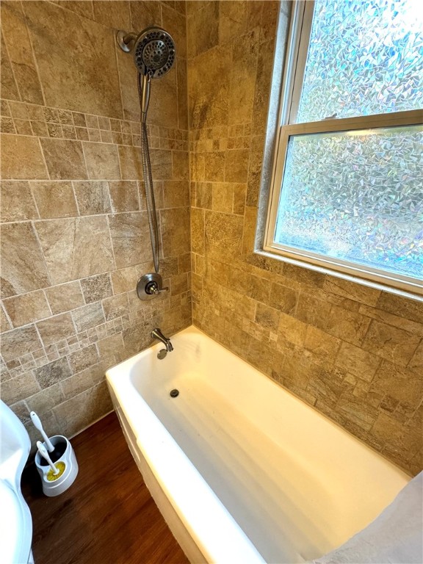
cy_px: 282
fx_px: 228
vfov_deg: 102.1
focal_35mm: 14
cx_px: 212
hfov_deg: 85.7
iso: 250
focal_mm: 2.22
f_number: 2.2
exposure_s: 1/60
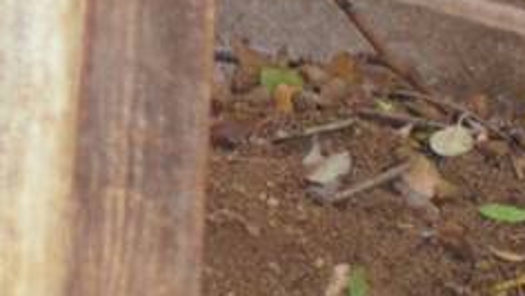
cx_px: -765
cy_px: 410
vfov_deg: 1.0
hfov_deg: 1.7
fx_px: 17172
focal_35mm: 1233
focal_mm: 116
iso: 1800
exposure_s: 1/60
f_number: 4.2
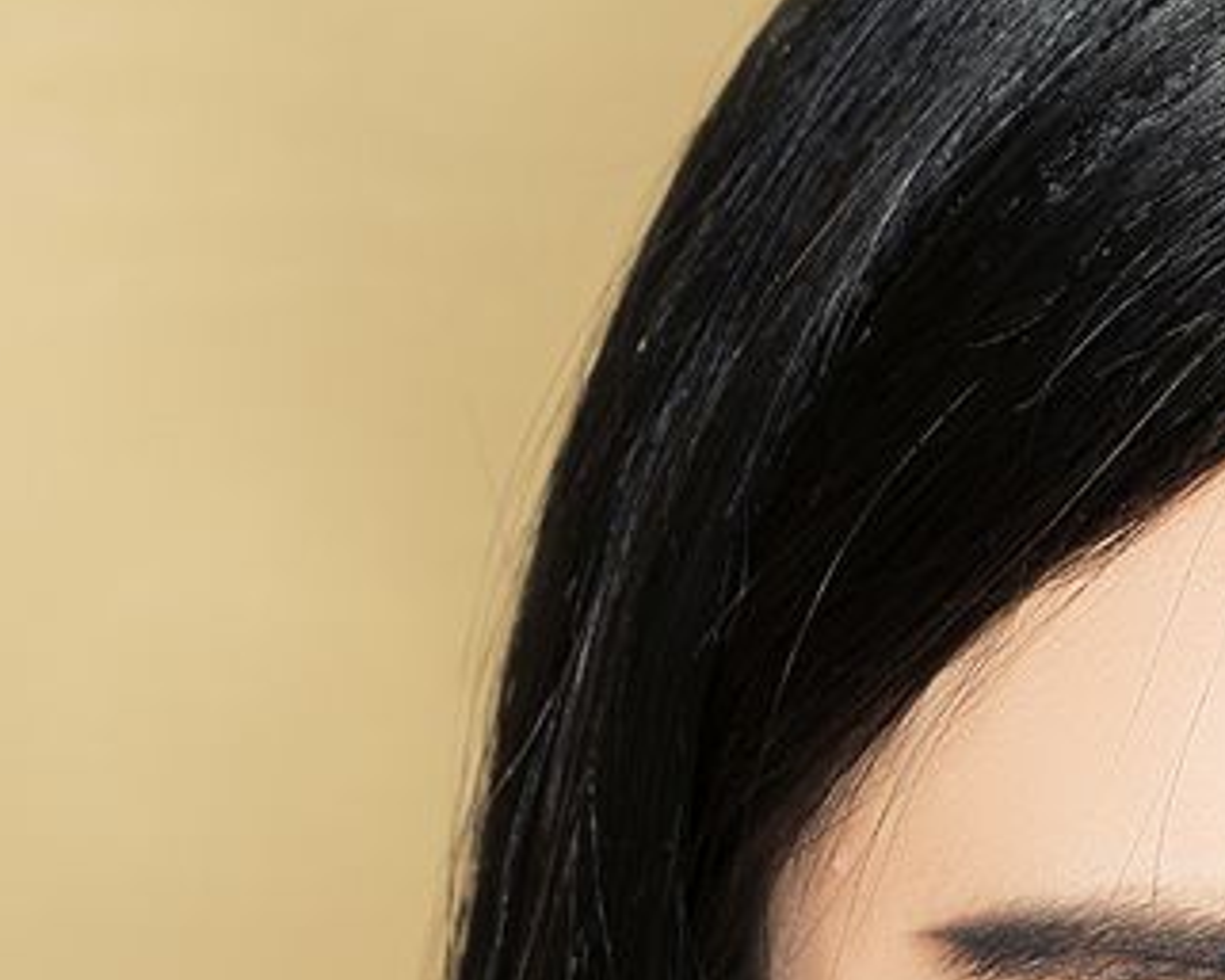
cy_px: 1644
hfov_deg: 5.3
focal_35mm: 362
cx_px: 1576
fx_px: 13128
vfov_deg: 4.2
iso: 100
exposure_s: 1/60
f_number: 6.3
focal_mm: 55
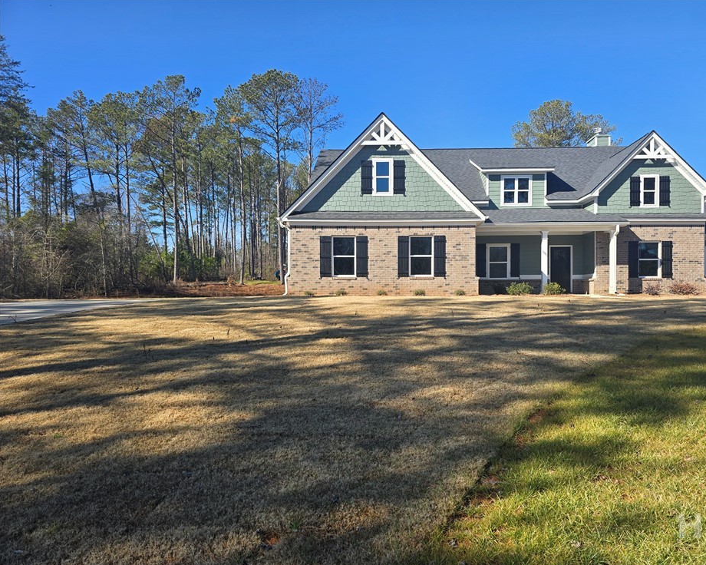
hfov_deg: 67.9
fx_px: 522
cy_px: 292
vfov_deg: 56.8
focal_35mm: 25
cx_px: 391
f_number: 1.7
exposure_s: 1/412
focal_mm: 6.3
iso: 12
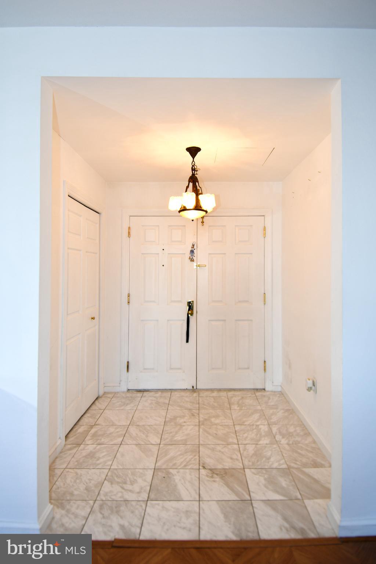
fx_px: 282
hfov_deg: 67.4
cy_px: 282
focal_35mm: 18
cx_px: 188
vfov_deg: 90.0
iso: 200
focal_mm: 12
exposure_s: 1/60
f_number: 4
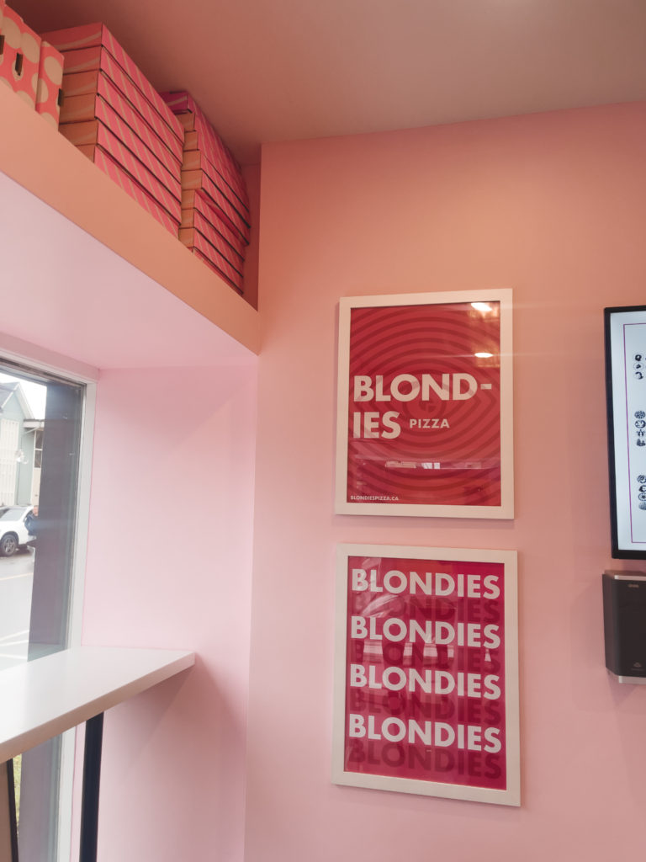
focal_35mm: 26
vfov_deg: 67.3
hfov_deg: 53.1
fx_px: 647
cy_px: 431
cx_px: 323
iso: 100
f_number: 1.6
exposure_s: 1/120
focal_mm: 5.1
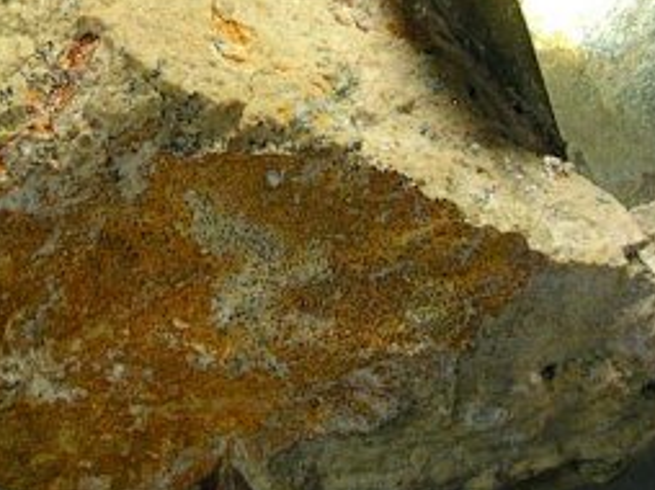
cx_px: 165
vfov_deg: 8.9
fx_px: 3138
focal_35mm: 166
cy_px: -15
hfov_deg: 11.9
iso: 100
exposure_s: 1/36
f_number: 3.5
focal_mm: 9.7
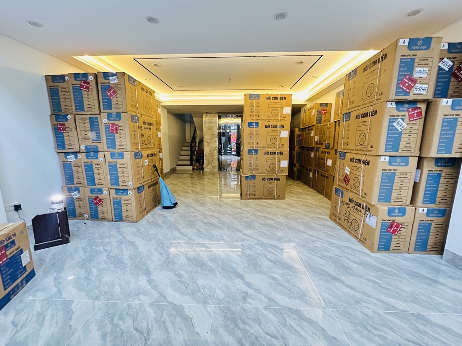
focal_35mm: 14
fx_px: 187
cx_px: 231
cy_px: 173
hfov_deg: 102.1
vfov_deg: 85.7
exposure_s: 1/50
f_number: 2.2
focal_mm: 2.22
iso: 500
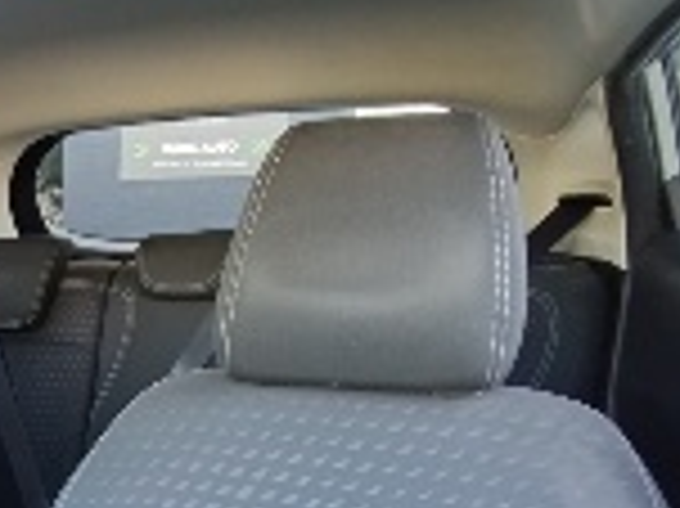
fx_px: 864
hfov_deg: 36.4
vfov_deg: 30.5
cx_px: -68
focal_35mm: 44
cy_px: 508
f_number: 2.2
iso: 320
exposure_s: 1/50
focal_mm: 1.65
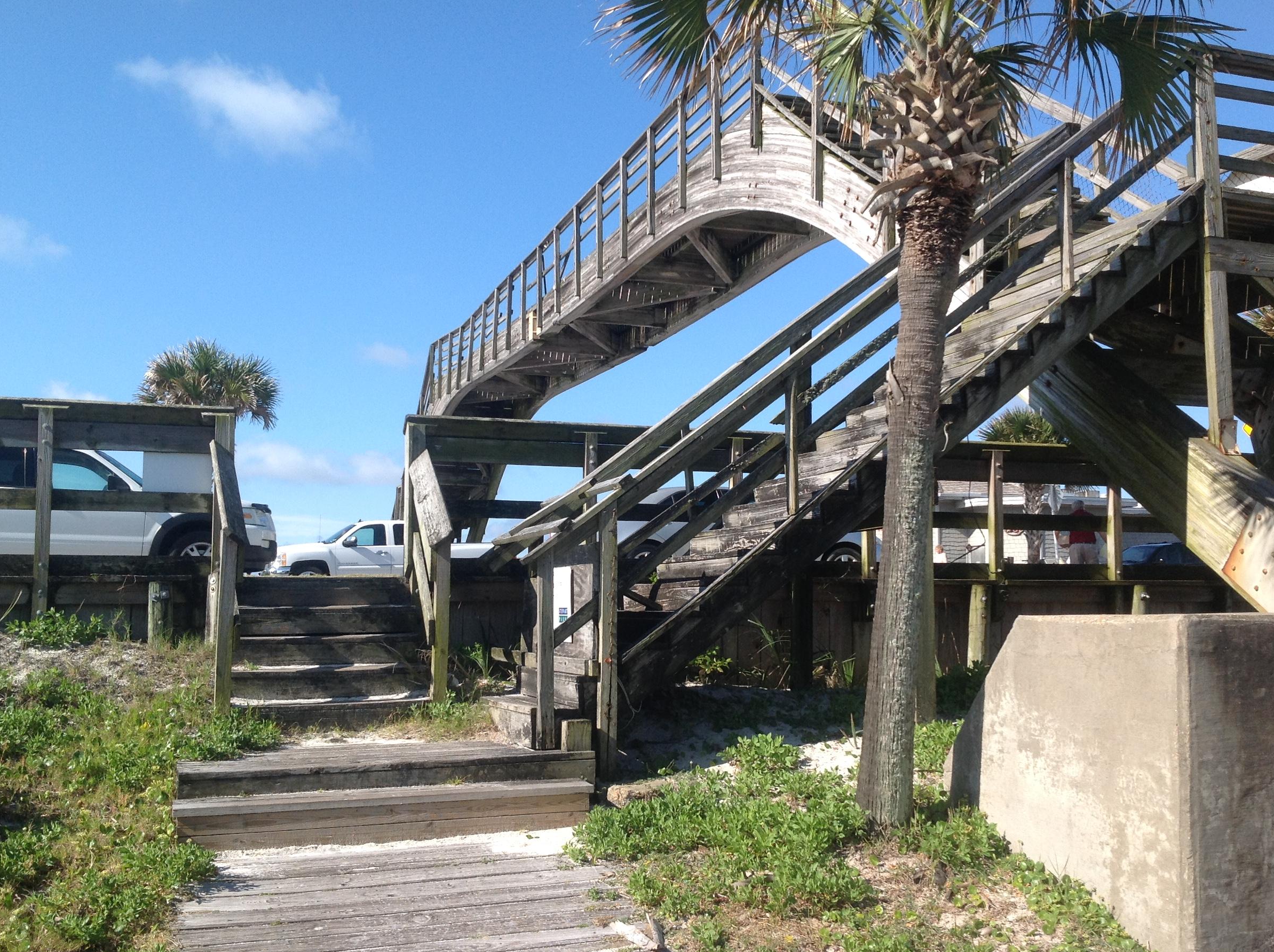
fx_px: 1397
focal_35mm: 38
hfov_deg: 49.0
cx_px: 630
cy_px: 500
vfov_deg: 37.6
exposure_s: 1/1314
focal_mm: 4.28
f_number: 2.4
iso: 50
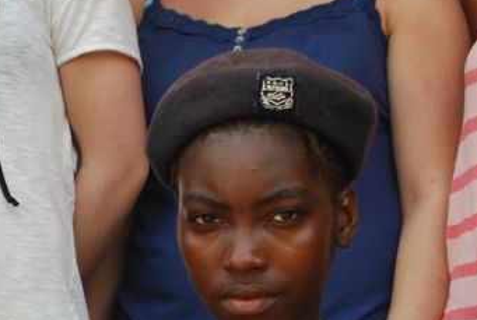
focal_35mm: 227
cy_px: 157
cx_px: -140
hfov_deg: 8.9
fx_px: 3014
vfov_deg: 6.1
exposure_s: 1/125
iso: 140
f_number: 5.6
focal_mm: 38
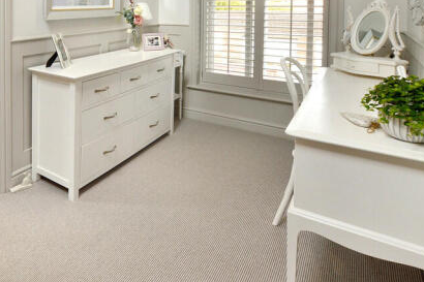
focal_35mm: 24
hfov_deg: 68.2
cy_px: 79
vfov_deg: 51.3
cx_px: 98
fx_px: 283
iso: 200
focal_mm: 10
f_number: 10
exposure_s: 1/20
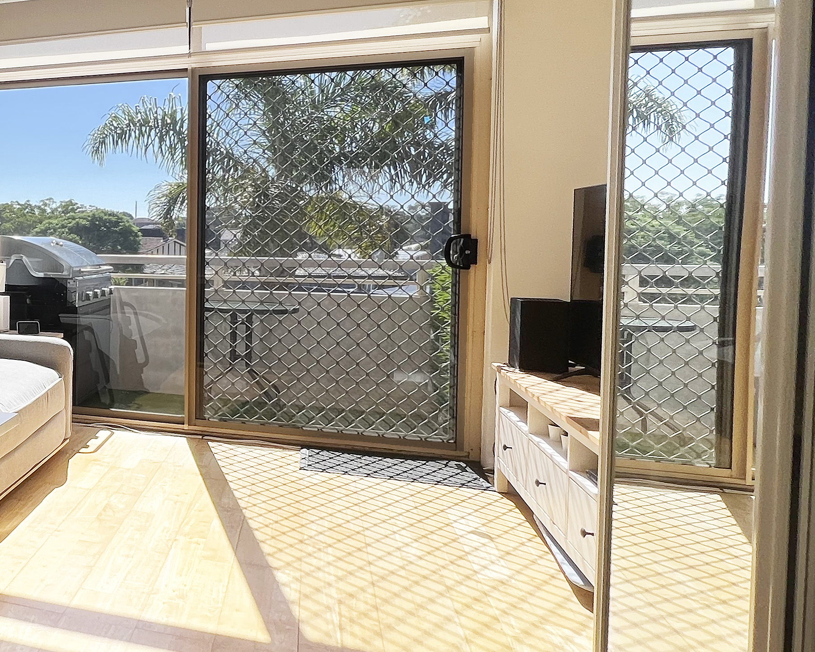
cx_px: -57
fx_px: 675
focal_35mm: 28
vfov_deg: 50.4
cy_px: 447
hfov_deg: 47.4
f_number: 1.8
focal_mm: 1.57
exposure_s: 1/558
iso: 32
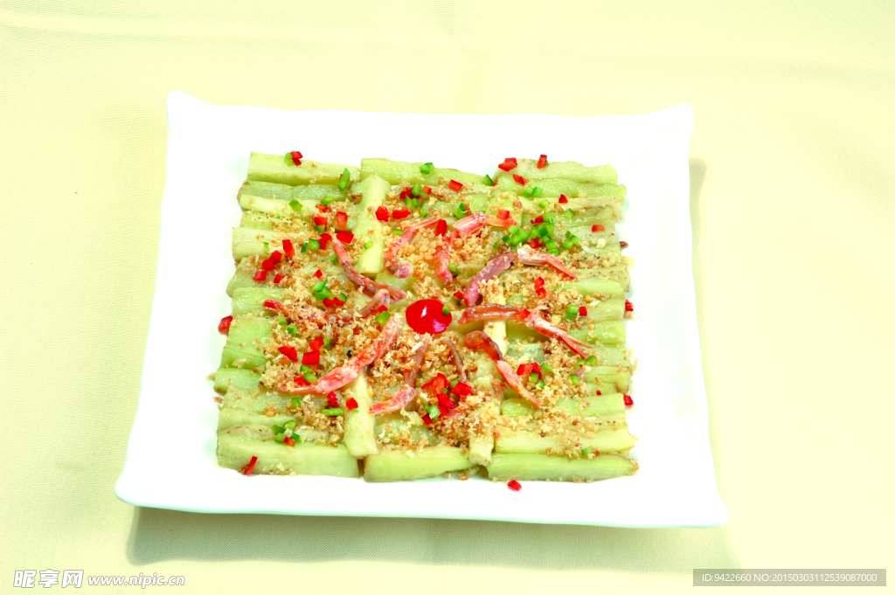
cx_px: 448
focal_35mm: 105
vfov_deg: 13.0
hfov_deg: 19.5
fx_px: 2608
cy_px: 298
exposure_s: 1/125
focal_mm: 70
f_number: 16
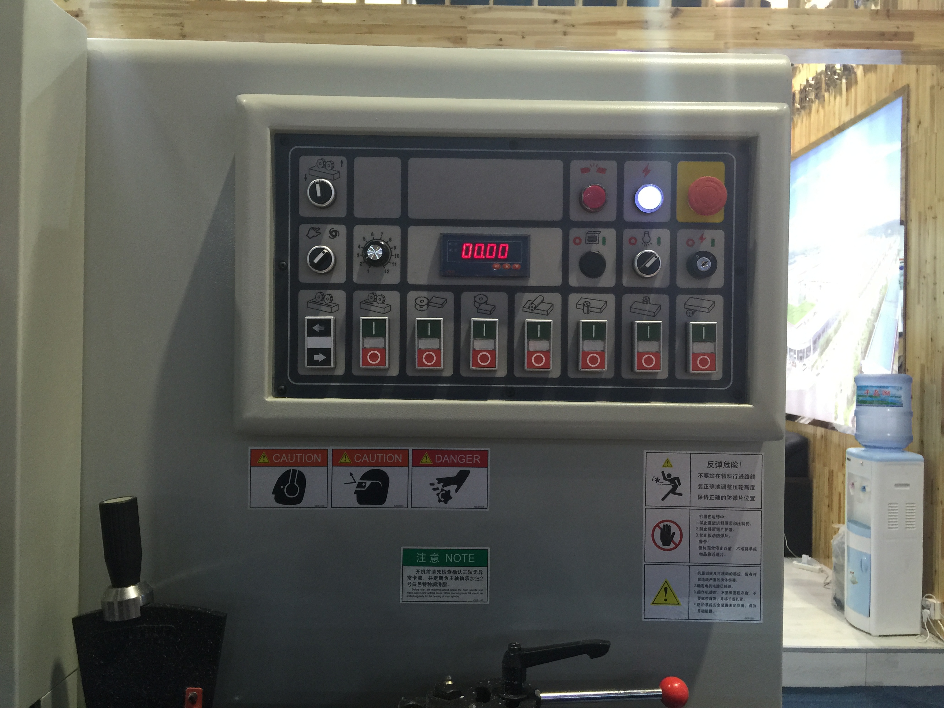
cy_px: 354
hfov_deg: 61.7
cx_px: 472
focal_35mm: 29
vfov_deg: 48.2
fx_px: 791
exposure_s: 1/33
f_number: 2.2
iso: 64
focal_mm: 4.15
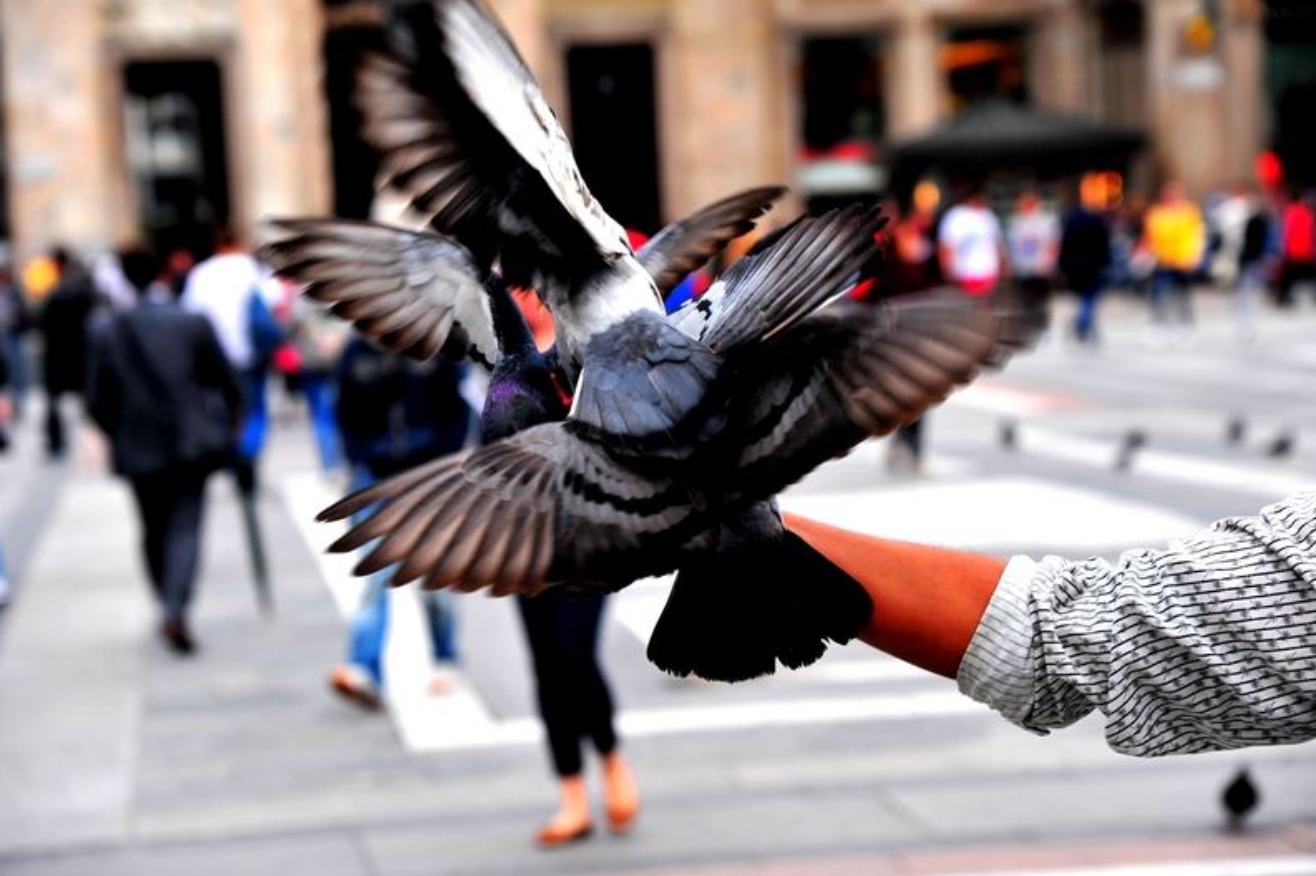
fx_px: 4421
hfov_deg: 16.9
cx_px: 659
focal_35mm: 121
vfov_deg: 11.3
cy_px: 440
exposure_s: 1/250
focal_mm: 120
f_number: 5.6
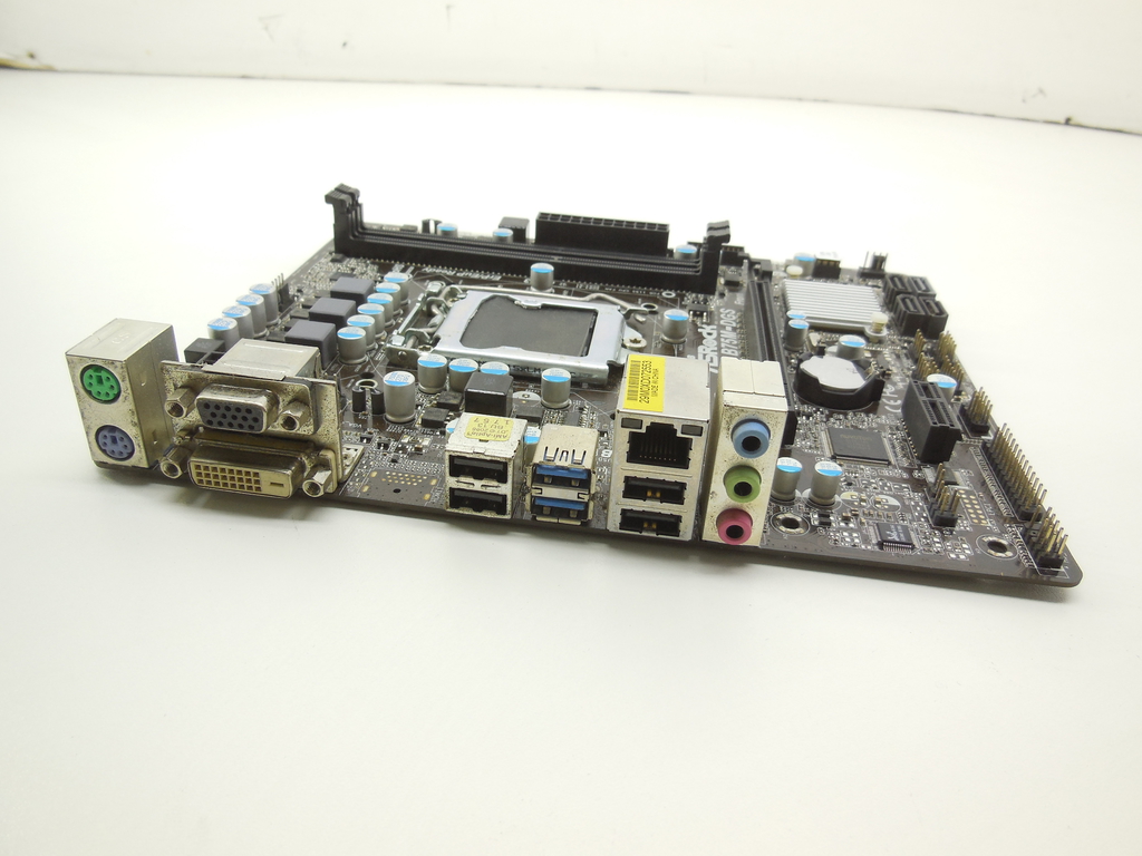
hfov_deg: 69.4
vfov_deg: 54.9
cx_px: 571
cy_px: 428
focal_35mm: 25
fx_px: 825
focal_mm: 4.5
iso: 125
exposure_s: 1/160
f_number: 3.1
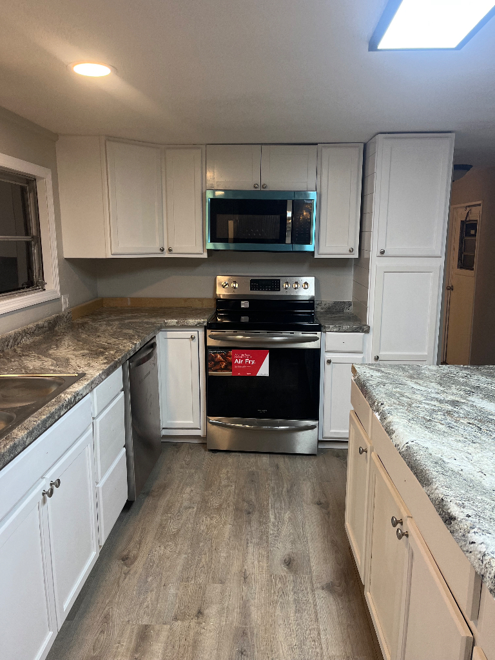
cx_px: 248
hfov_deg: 53.1
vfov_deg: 67.3
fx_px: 496
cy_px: 330
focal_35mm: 26
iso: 80
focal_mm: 5.1
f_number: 1.6
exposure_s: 1/60
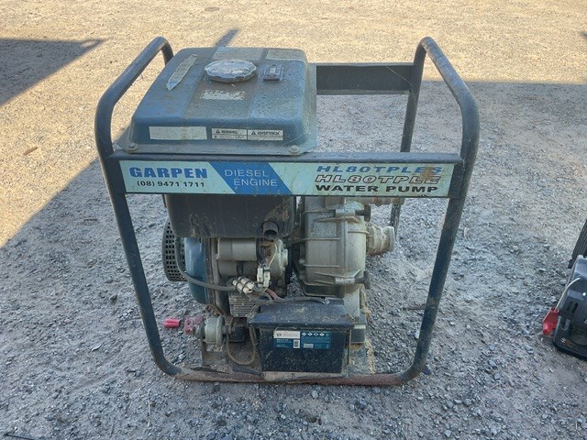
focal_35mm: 29
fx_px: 492
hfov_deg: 61.7
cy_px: 220
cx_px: 294
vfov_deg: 48.2
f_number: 1.8
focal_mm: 3
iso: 16
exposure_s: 1/277
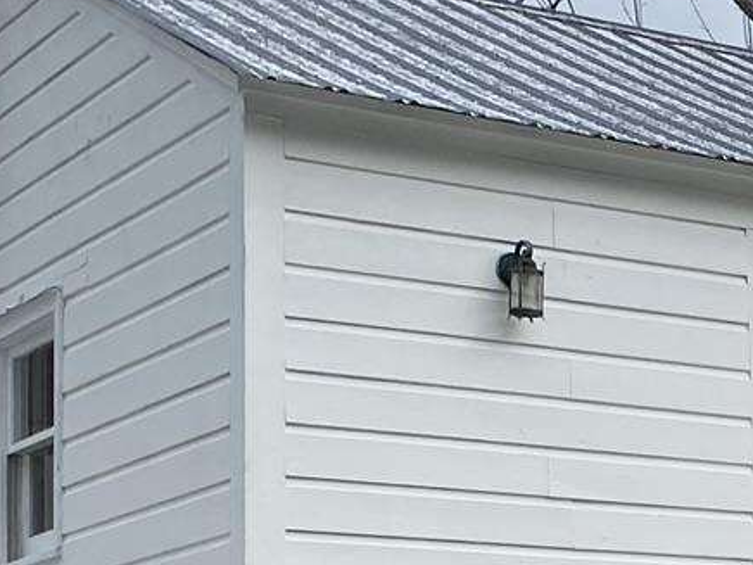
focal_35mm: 122
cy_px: 746
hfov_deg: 14.1
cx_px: 1390
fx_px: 2654
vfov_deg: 11.8
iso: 32
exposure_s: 1/1362
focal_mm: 4.25
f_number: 1.8
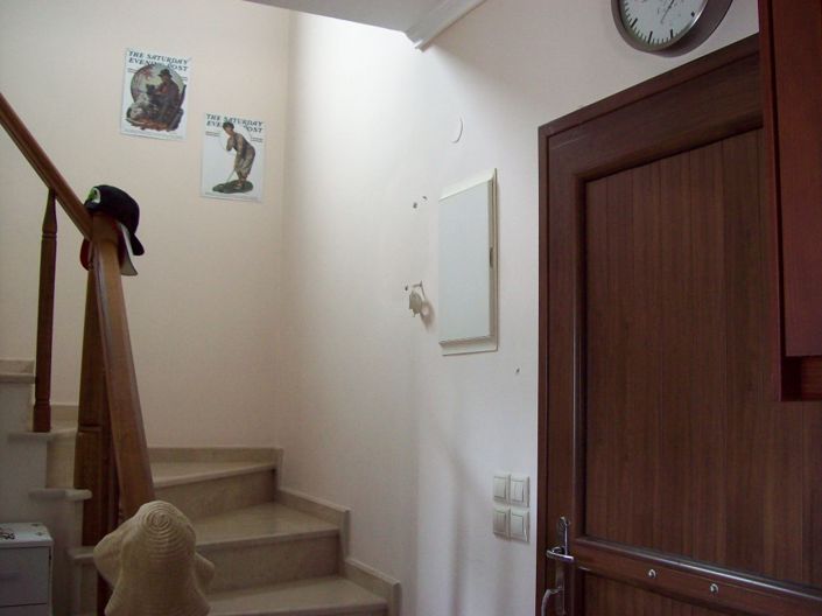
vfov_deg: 39.6
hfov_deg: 51.4
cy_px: 308
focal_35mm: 36
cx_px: 411
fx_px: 854
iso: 200
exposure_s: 1/64
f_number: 2.7
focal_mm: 6
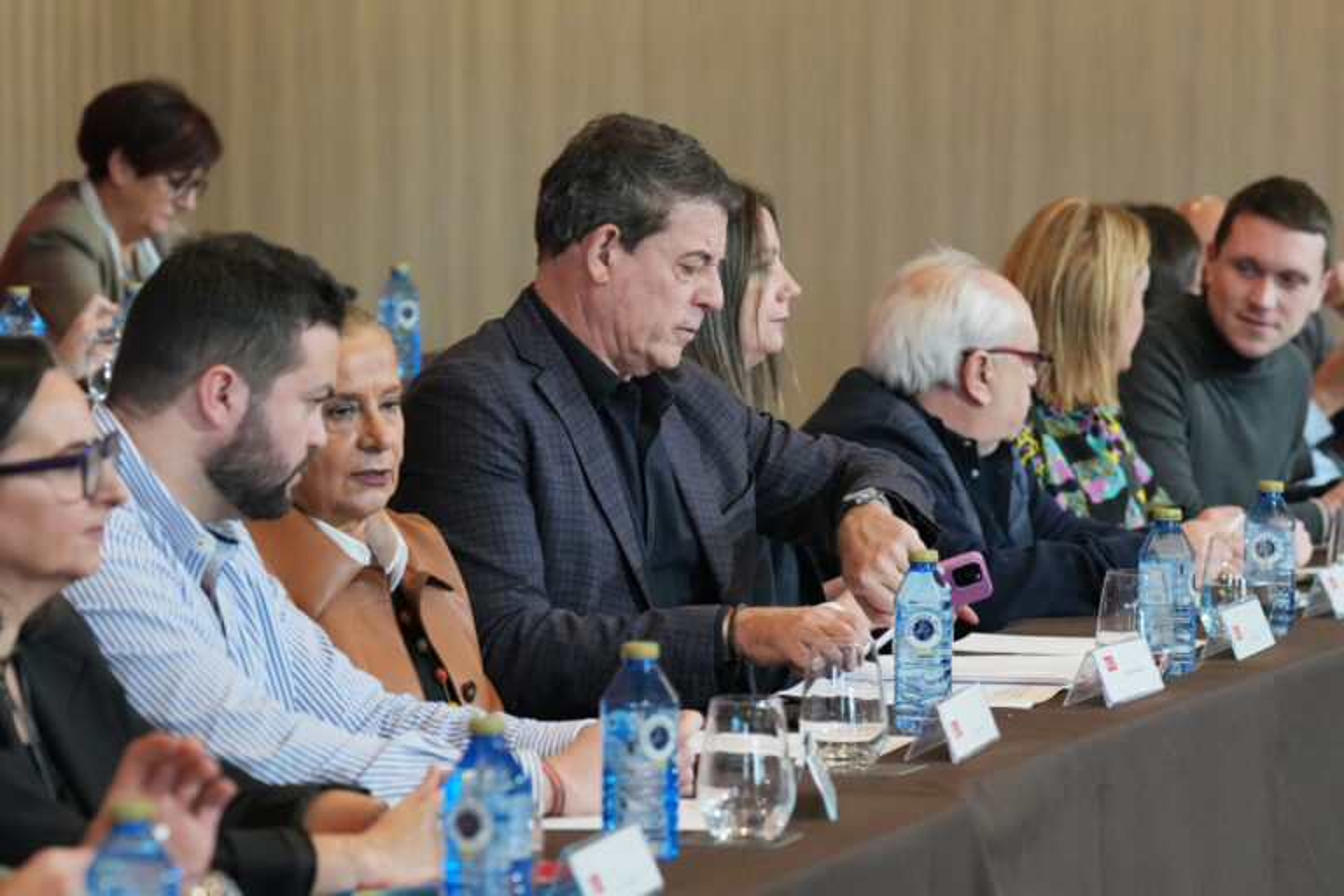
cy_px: 448
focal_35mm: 116
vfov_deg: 11.8
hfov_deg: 17.6
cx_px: 672
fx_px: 4330
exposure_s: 1/400
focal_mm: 116
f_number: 4.5
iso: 3200
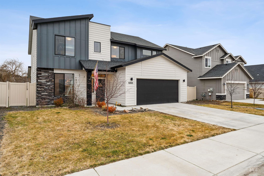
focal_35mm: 22
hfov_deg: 77.3
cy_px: 88
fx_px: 165
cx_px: 132
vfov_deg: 56.1
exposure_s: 1/13
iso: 400
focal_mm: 22.5
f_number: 13
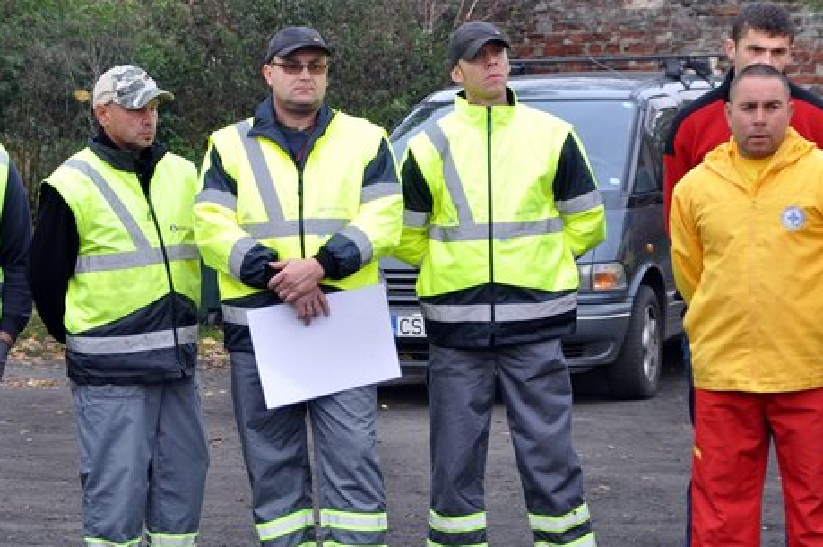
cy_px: 346
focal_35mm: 170
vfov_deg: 8.1
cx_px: 357
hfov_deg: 12.1
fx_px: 3882
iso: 400
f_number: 5.6
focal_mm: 80
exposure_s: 1/125
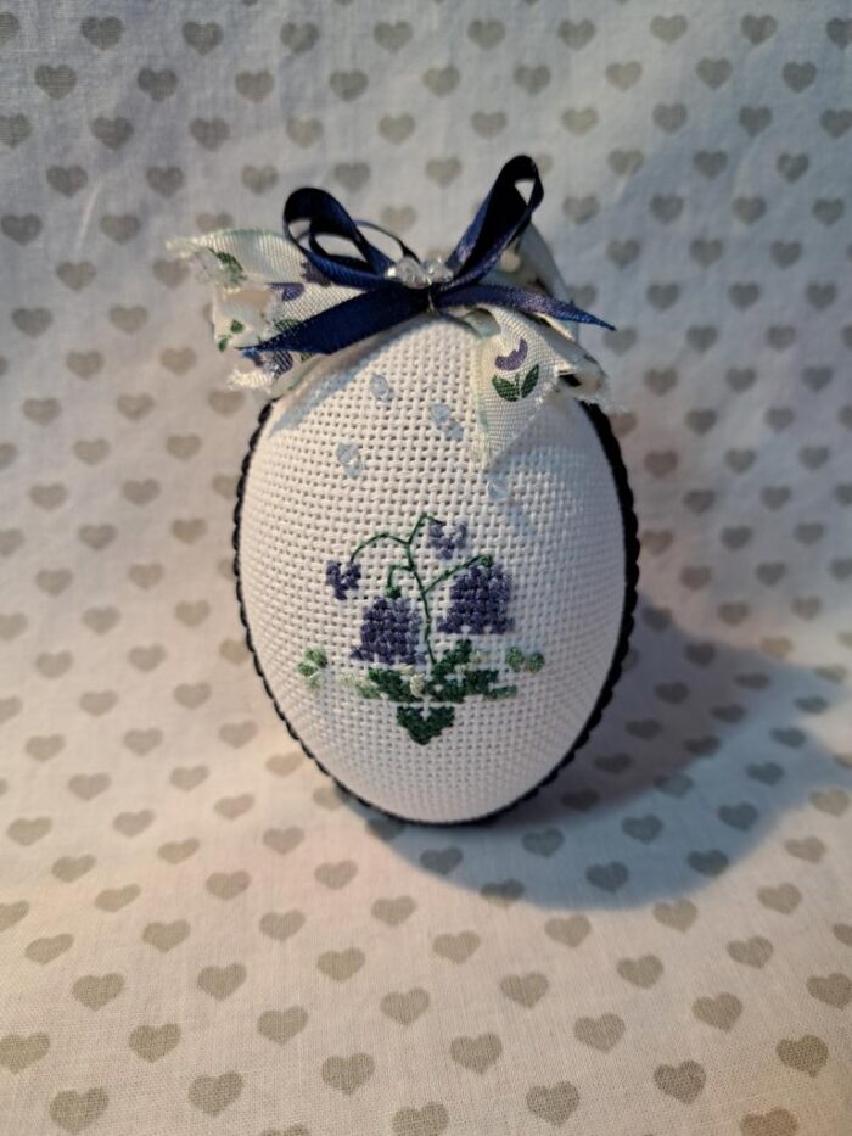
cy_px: 568
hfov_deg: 56.8
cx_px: 426
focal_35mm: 24
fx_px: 787
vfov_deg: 71.6
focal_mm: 5.23
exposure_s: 1/50
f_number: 1.8
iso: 80
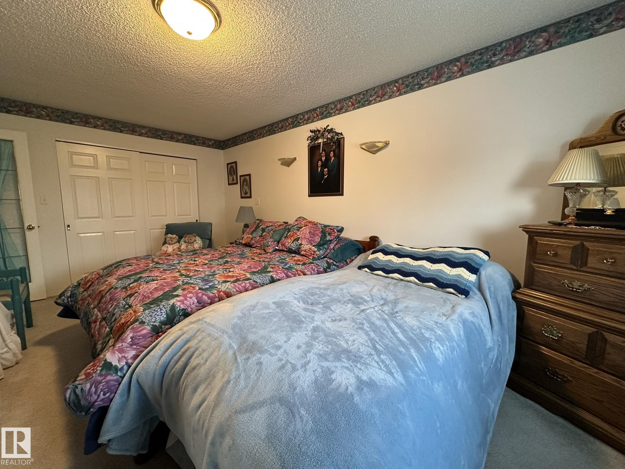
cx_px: 312
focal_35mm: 14
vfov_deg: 85.7
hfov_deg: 102.1
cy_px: 234
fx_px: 253
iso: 320
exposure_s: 1/60
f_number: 2.2
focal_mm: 2.22
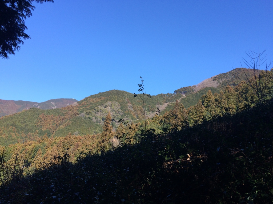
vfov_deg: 48.2
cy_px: 102
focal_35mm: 29
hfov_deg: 61.7
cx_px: 136
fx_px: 229
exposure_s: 1/933
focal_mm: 4.15
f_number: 2.2
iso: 32
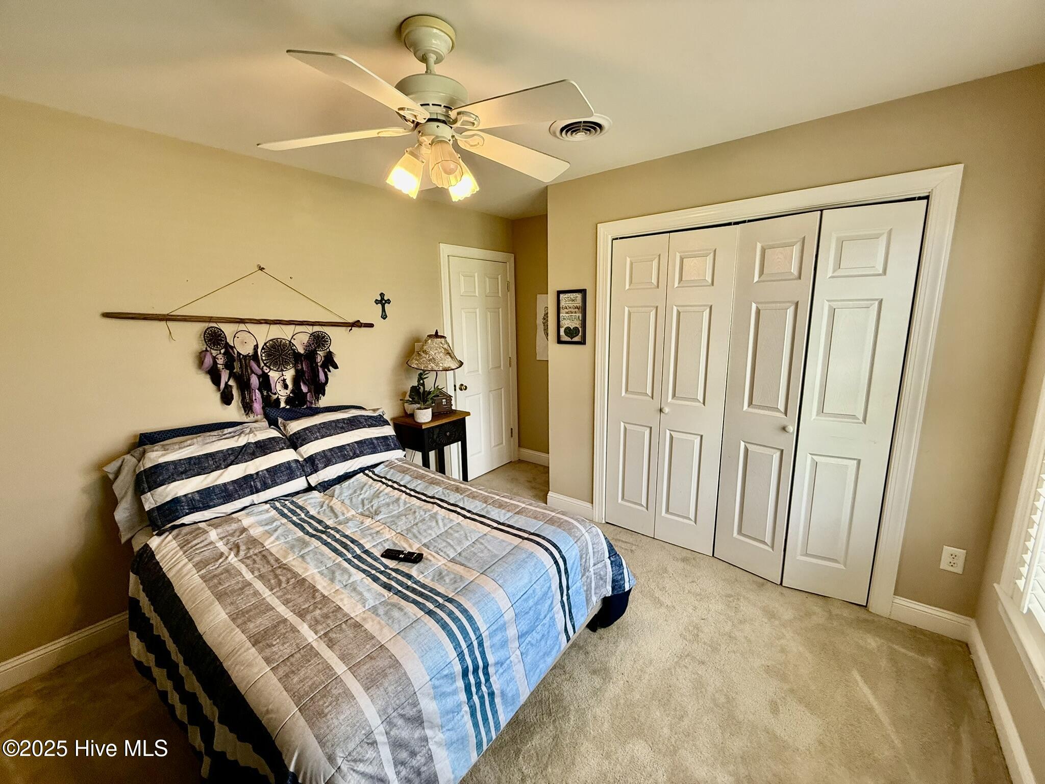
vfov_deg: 85.7
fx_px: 423
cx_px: 522
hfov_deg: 102.1
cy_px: 392
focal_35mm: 14
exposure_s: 1/99
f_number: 2.2
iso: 160
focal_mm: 2.22
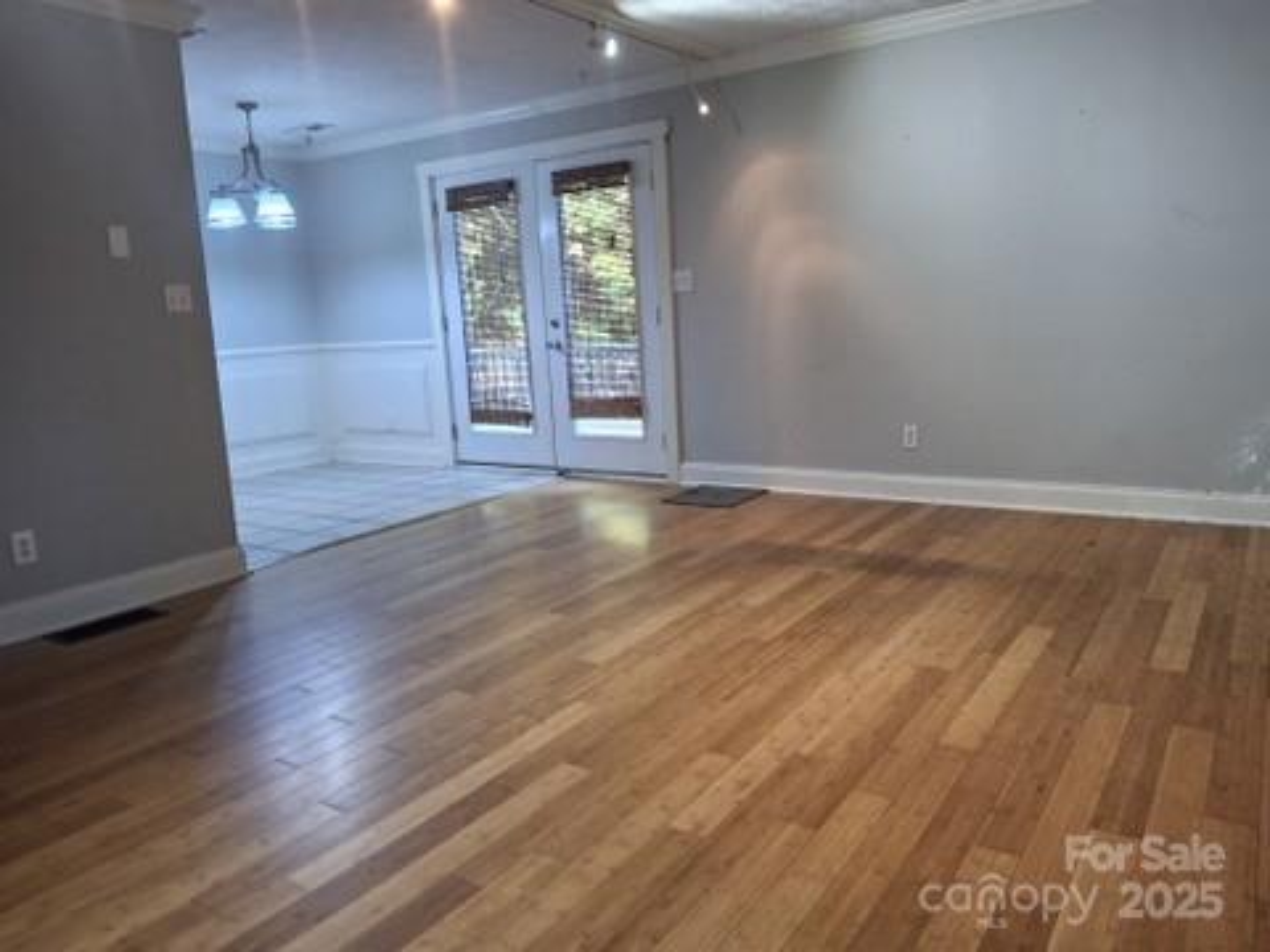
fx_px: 917
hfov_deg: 69.4
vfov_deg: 54.9
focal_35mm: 25
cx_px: 635
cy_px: 476
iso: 250
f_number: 1.8
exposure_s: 1/30
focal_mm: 4.69
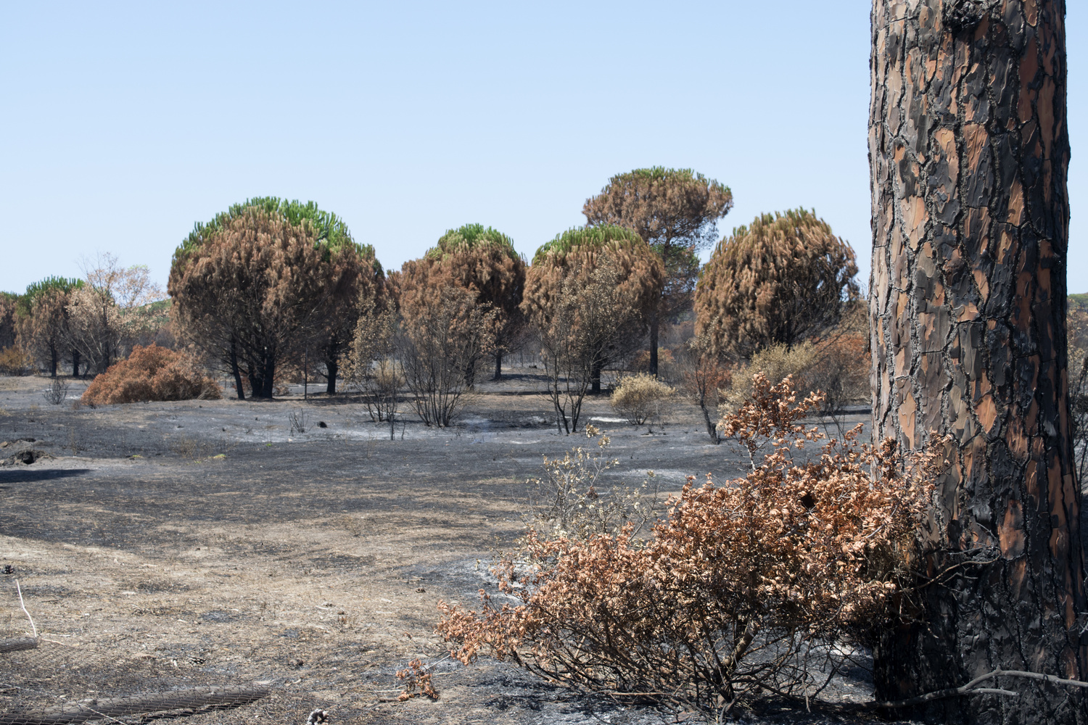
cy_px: 362
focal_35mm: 48
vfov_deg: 28.1
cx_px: 544
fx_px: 1451
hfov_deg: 41.1
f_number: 6.3
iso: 100
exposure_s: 1/200
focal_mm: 32
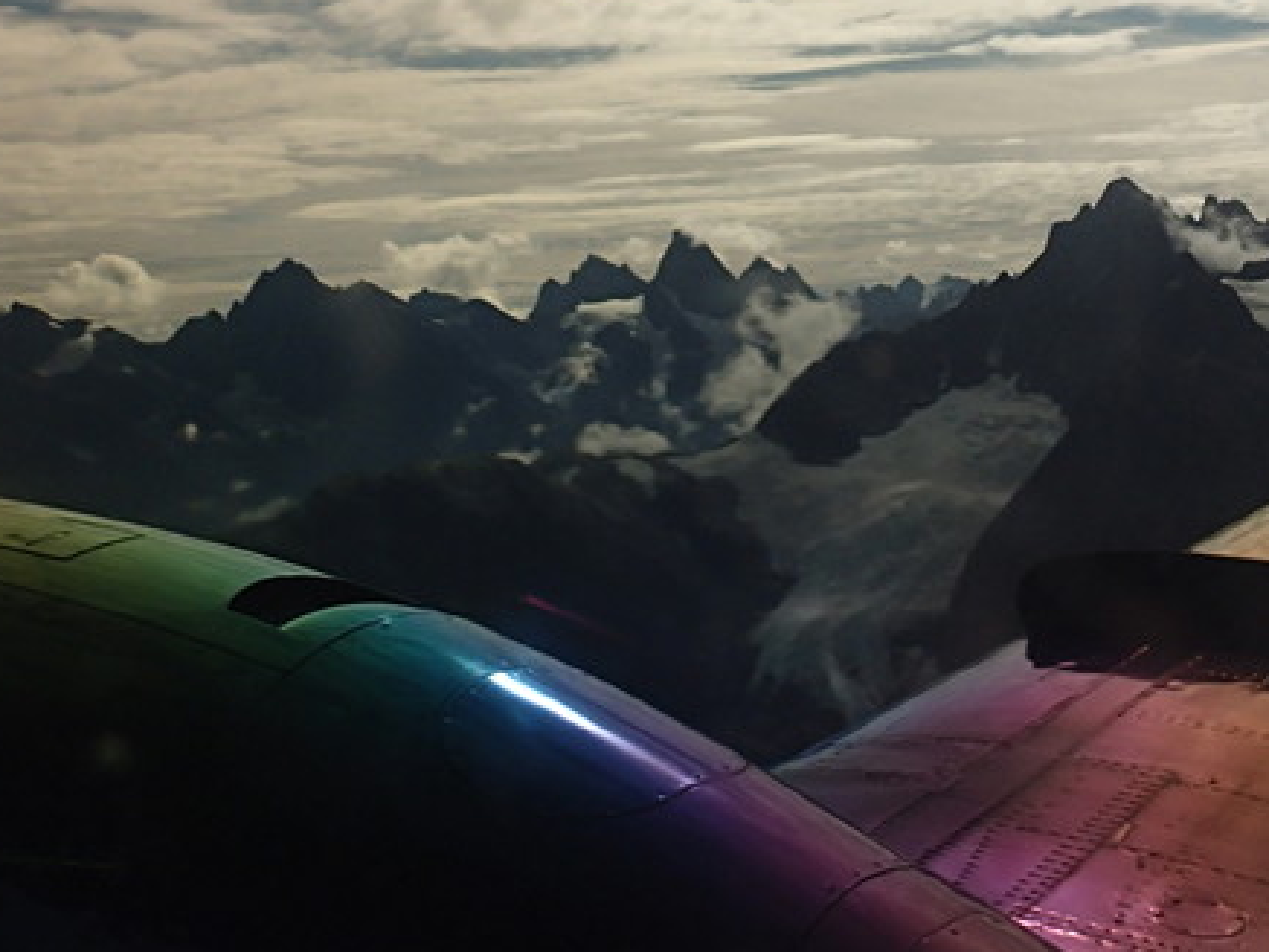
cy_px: 215
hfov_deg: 30.3
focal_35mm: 61
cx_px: 1134
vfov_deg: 23.7
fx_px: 2237
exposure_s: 1/1000
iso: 100
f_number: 2.8
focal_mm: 4.5
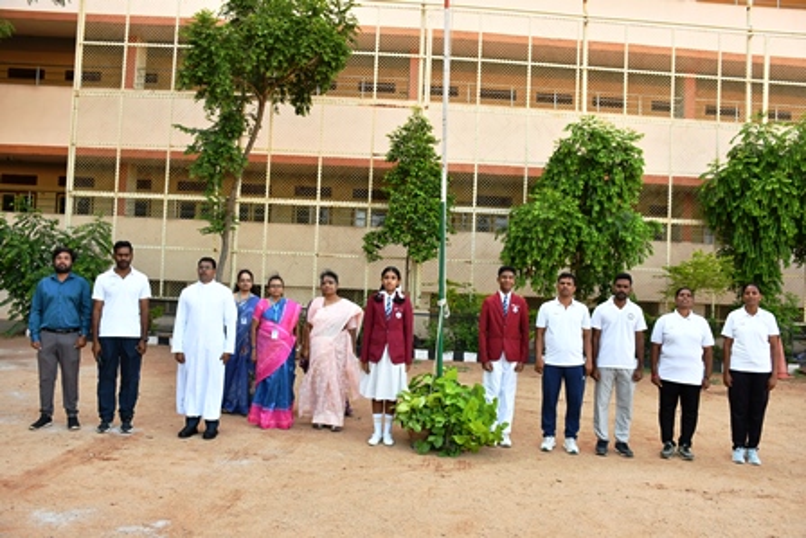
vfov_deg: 48.0
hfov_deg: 67.4
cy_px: 269
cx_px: 403
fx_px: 605
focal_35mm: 27
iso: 500
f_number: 5
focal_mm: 18
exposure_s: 1/320
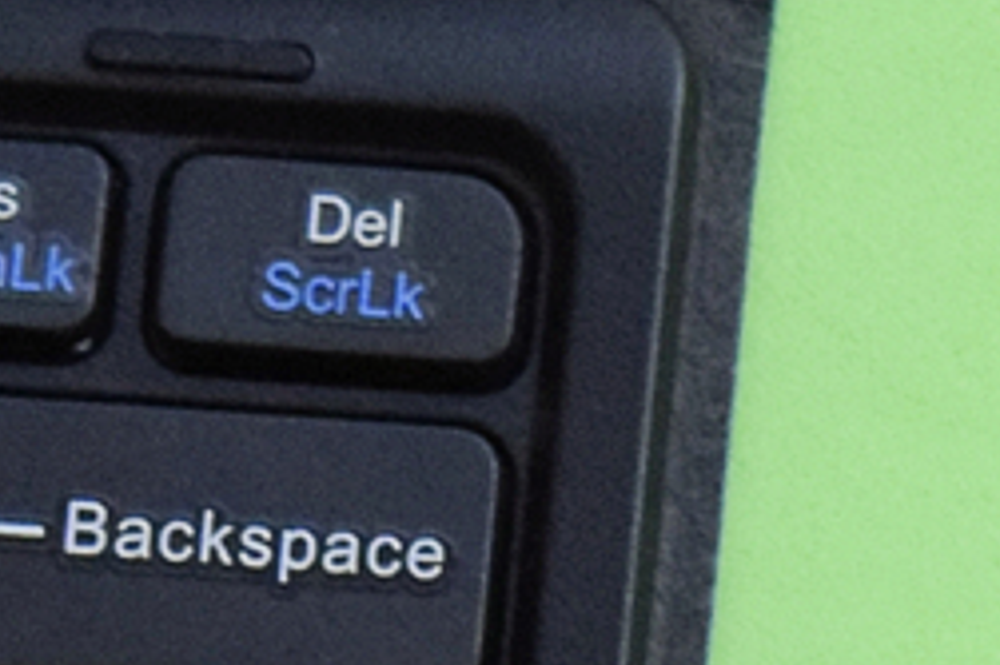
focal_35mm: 657
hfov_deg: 3.1
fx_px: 18237
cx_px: 2713
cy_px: 2359
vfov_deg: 2.1
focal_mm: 55
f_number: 11
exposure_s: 1/500
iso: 3200
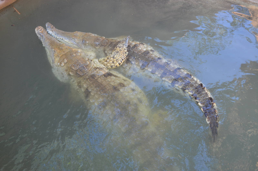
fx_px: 365
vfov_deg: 26.4
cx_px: 129
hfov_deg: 39.0
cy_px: 86
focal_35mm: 51
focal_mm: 34
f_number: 5
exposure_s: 1/60
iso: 400
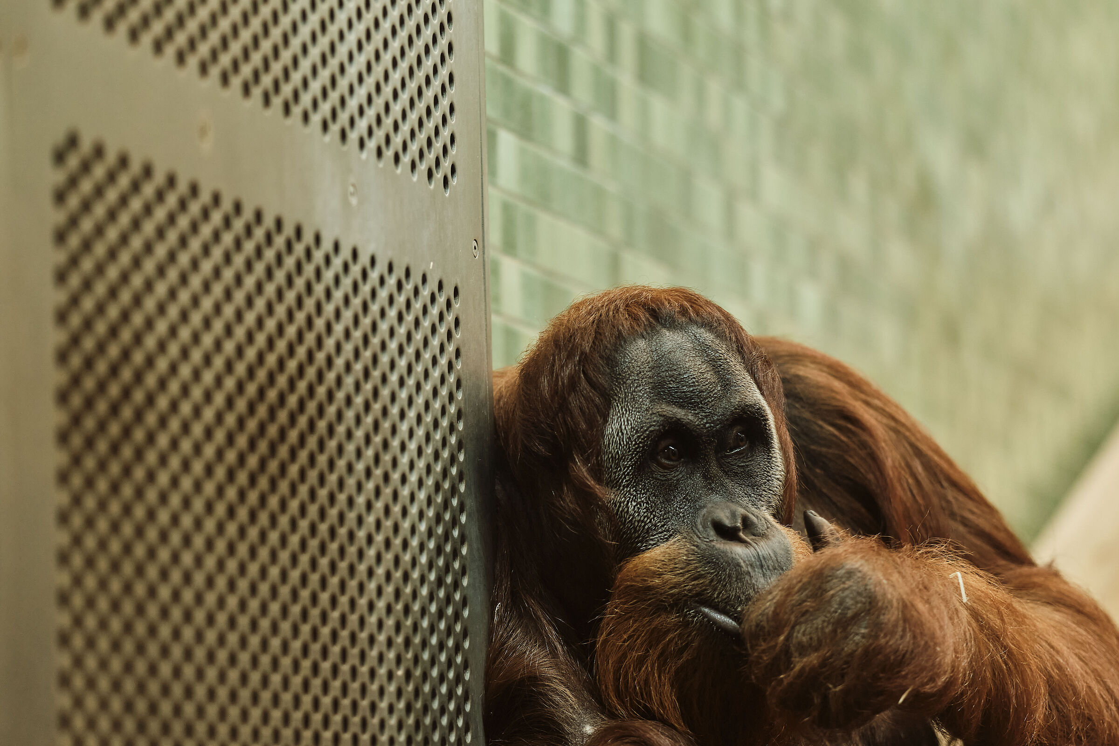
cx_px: 560
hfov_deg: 15.2
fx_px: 4196
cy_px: 373
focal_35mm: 135
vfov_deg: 10.2
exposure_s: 1/52
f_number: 2
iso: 1600
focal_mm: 90
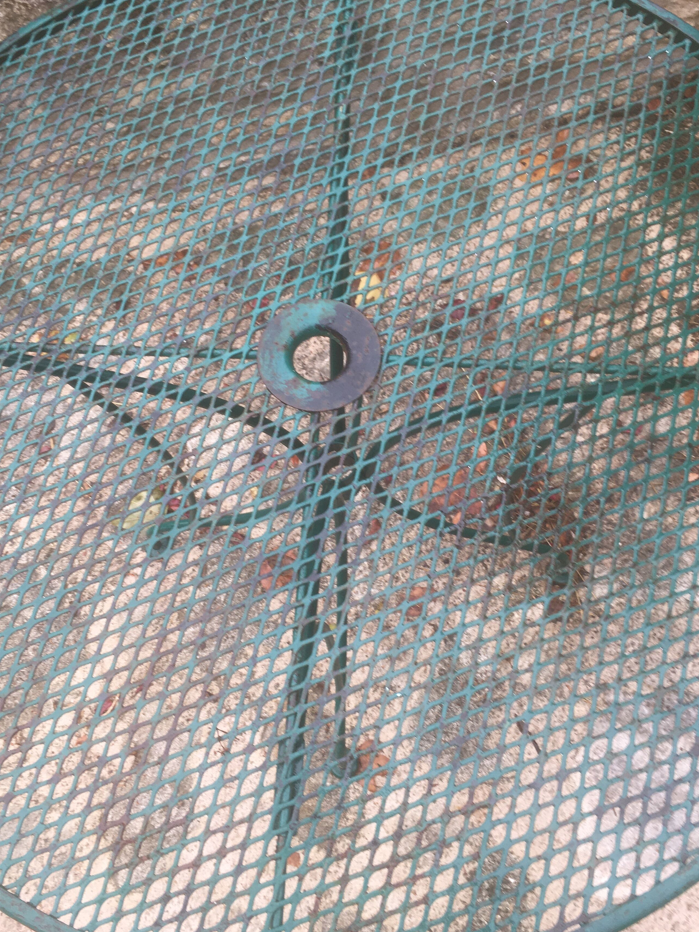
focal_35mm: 34
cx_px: 320
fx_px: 915
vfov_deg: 53.9
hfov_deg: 41.8
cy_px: 434
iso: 25
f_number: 2.2
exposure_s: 1/100
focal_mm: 4.15
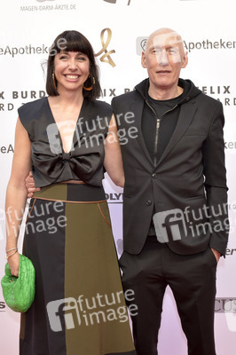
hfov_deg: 41.0
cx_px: 118
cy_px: 178
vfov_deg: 58.8
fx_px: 315
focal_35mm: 32
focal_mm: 32
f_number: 5.6
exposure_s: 1/200
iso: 400
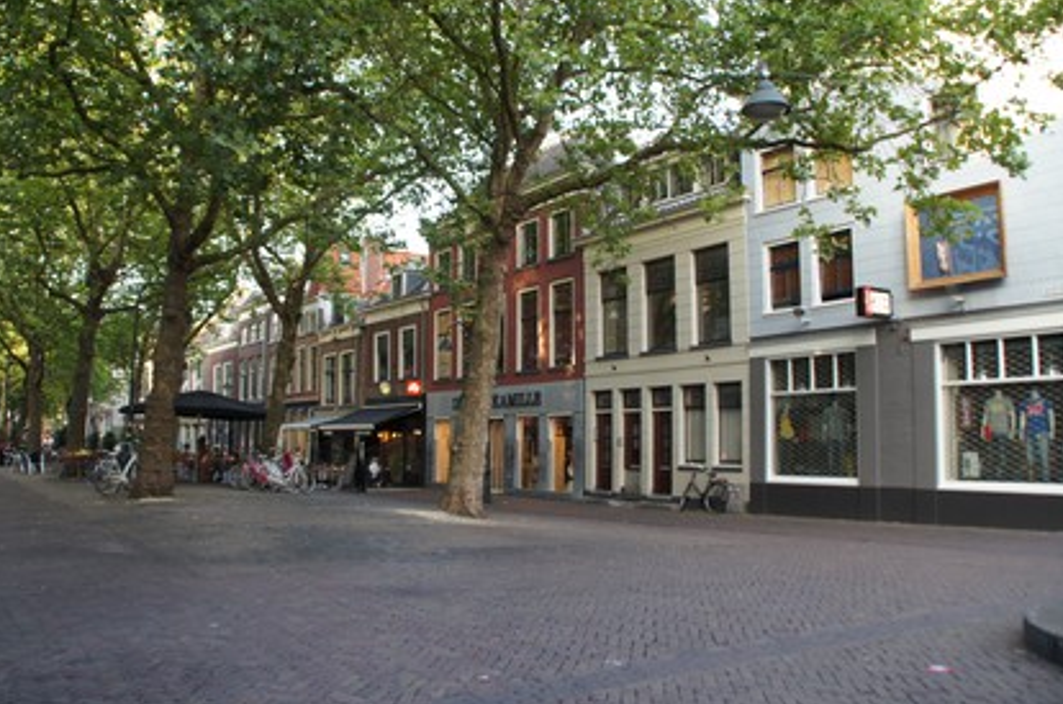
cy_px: 340
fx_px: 884
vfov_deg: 43.4
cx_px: 488
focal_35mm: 30
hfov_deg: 62.0
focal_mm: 18
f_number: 4
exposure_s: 1/40
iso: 100
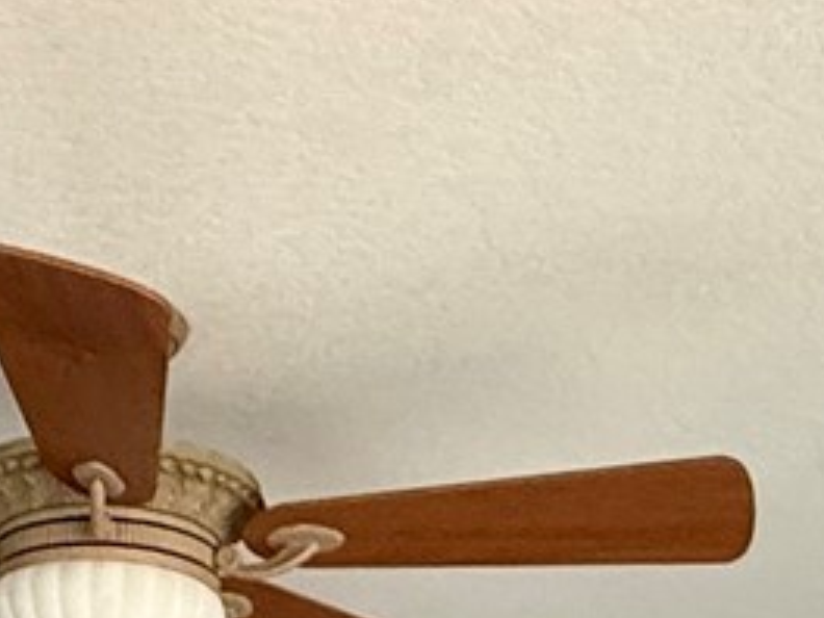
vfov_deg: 13.5
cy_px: 1401
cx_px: 172
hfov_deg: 22.7
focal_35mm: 85
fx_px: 2023
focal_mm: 2.22
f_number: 2.2
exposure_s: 1/71
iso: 320
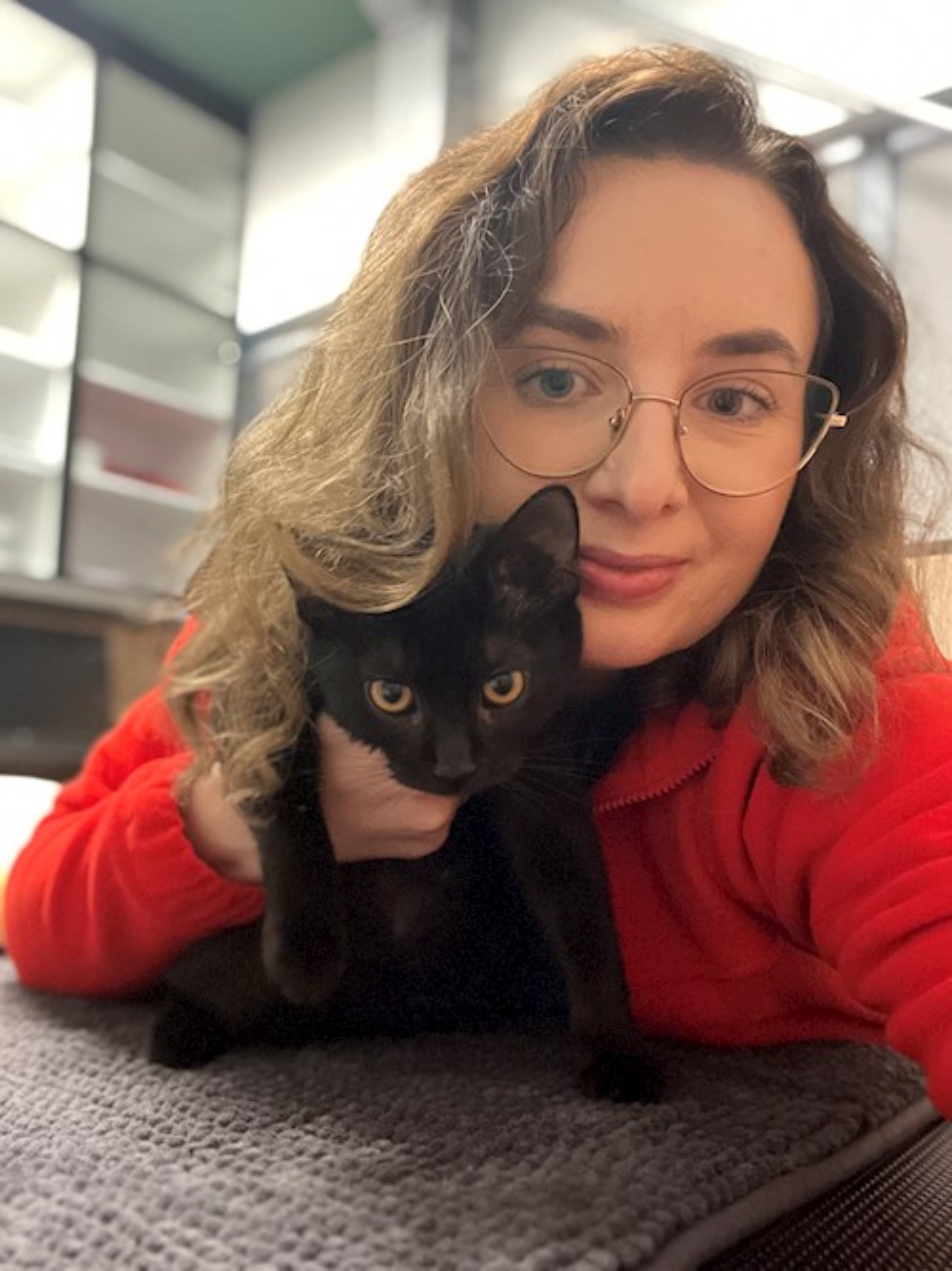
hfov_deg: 46.8
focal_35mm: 30
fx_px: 1100
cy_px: 636
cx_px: 476
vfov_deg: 60.0
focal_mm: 2.71
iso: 640
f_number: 2.2
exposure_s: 1/25
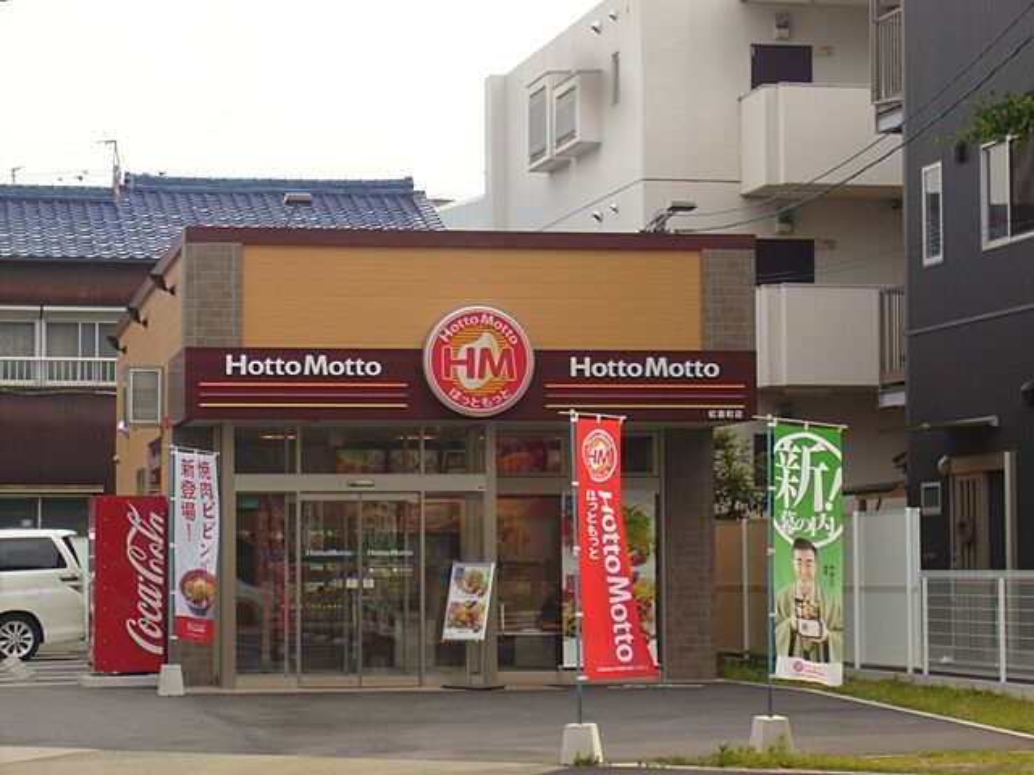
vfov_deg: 14.1
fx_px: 3136
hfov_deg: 18.7
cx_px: 517
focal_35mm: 105
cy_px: 388
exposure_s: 1/200
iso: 80
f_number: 5
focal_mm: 17.4
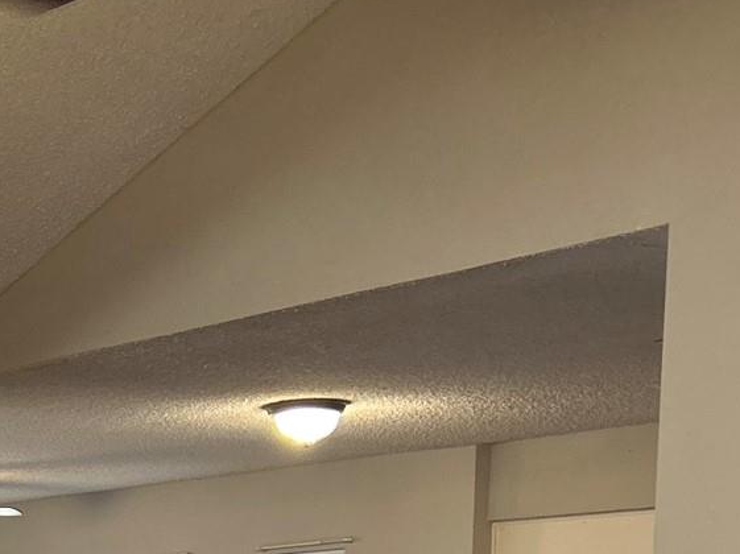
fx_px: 2030
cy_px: 872
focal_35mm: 95
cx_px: -383
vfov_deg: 14.3
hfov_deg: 18.3
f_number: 1.5
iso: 125
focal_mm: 5.7
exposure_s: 1/60
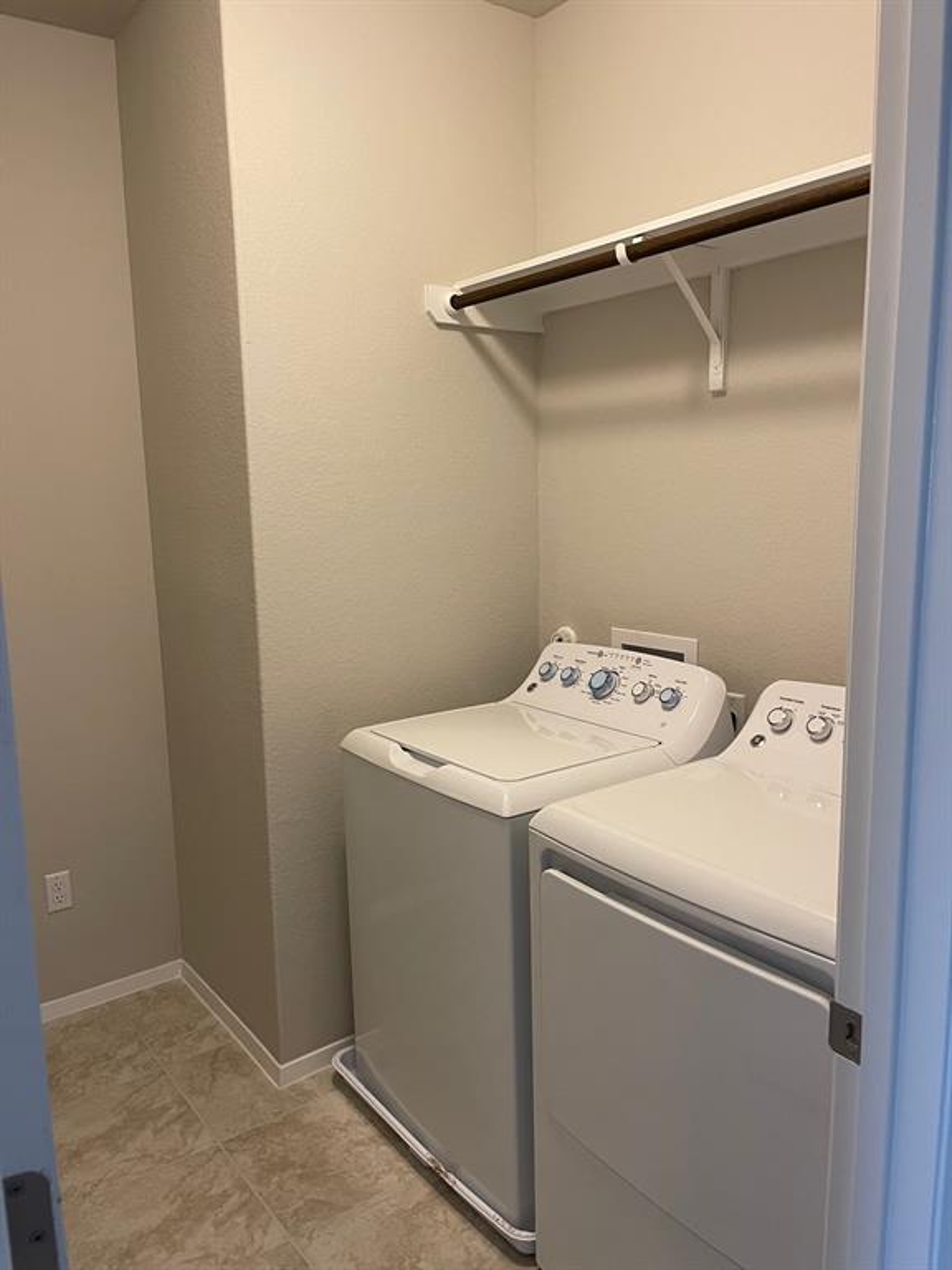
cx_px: 476
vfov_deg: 67.3
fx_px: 953
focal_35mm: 26
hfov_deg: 53.1
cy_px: 635
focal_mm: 5.1
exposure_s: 1/60
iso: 160
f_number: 1.6
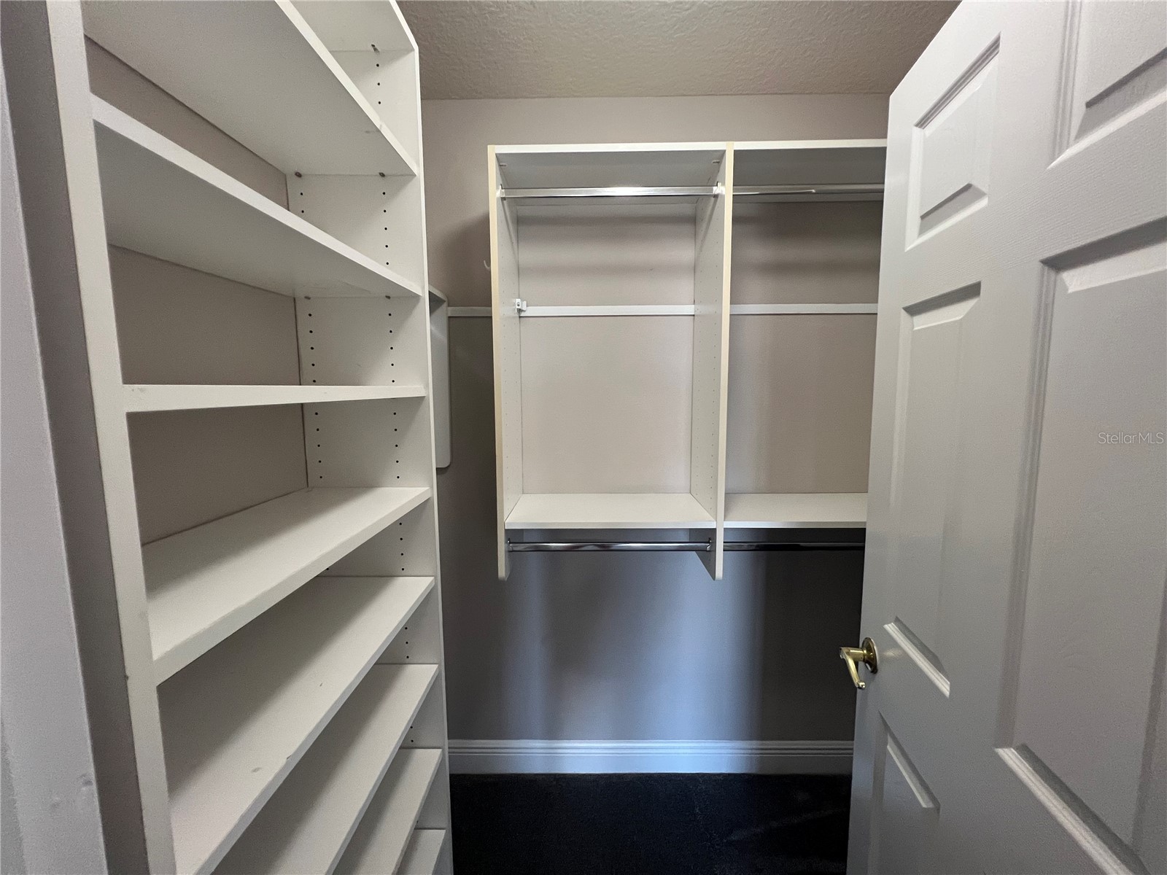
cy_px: 438
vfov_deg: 89.9
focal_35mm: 13
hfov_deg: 106.2
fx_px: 438
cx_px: 584
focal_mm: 1.57
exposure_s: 1/60
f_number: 1.8
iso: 320
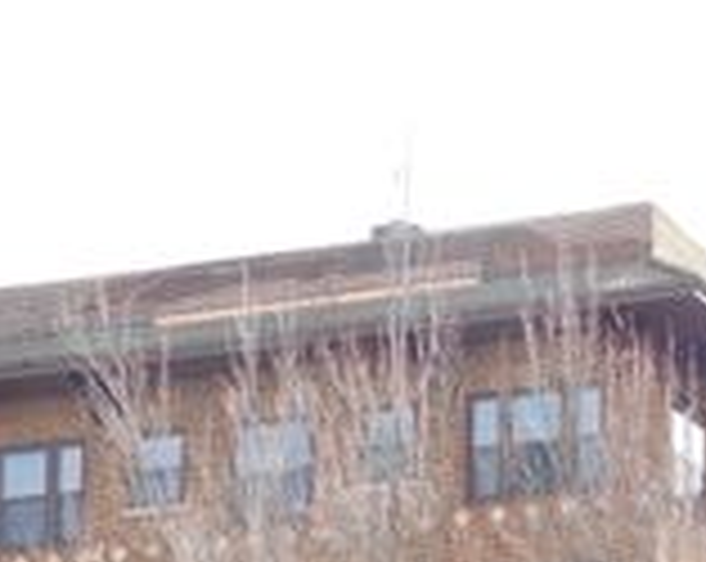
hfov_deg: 13.2
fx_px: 2920
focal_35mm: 140
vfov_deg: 10.7
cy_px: 798
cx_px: 967
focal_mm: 8
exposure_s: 1/320
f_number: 3.7
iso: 125
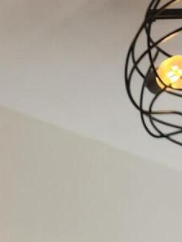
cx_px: 127
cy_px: 669
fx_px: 1086
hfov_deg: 9.6
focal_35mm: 155
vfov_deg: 10.2
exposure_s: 1/180
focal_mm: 5.4
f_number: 1.8
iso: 50
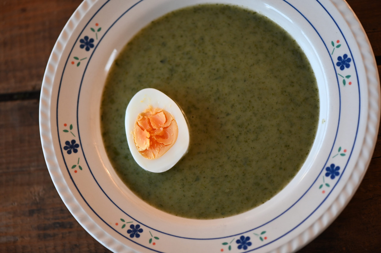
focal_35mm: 105
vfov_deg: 13.0
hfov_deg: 19.5
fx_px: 1110
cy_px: 126
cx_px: 190
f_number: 3
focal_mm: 105
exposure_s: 1/125
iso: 1250
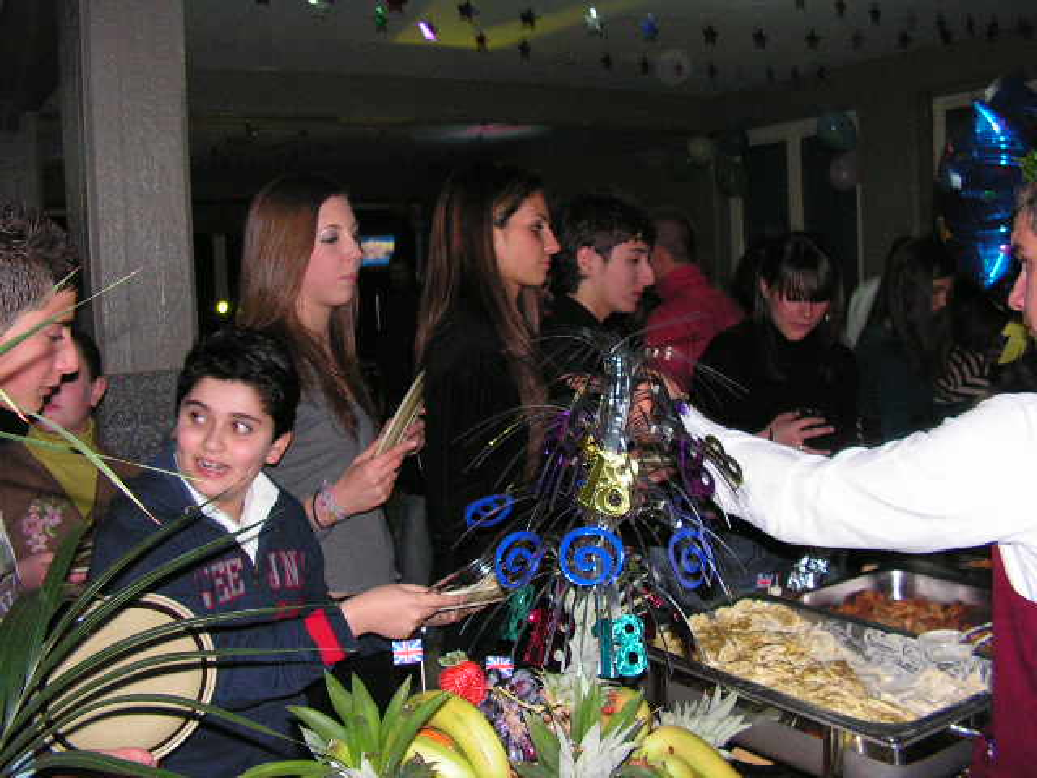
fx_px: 1078
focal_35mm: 36
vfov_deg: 39.7
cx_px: 518
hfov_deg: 51.4
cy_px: 389
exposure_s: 1/40
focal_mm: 6
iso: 200
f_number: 3.2
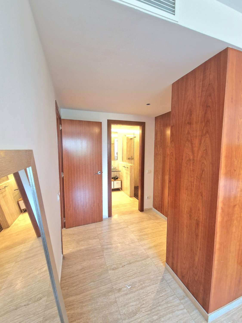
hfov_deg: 89.9
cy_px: 162
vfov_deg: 106.2
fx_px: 121
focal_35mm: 13
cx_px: 121
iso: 160
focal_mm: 2.2
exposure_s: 1/50
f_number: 2.2
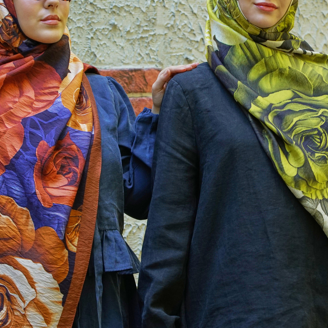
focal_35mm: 199
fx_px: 2133
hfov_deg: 8.8
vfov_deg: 8.8
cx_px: 275
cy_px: 120
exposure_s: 1/125
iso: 640
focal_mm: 95
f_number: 5
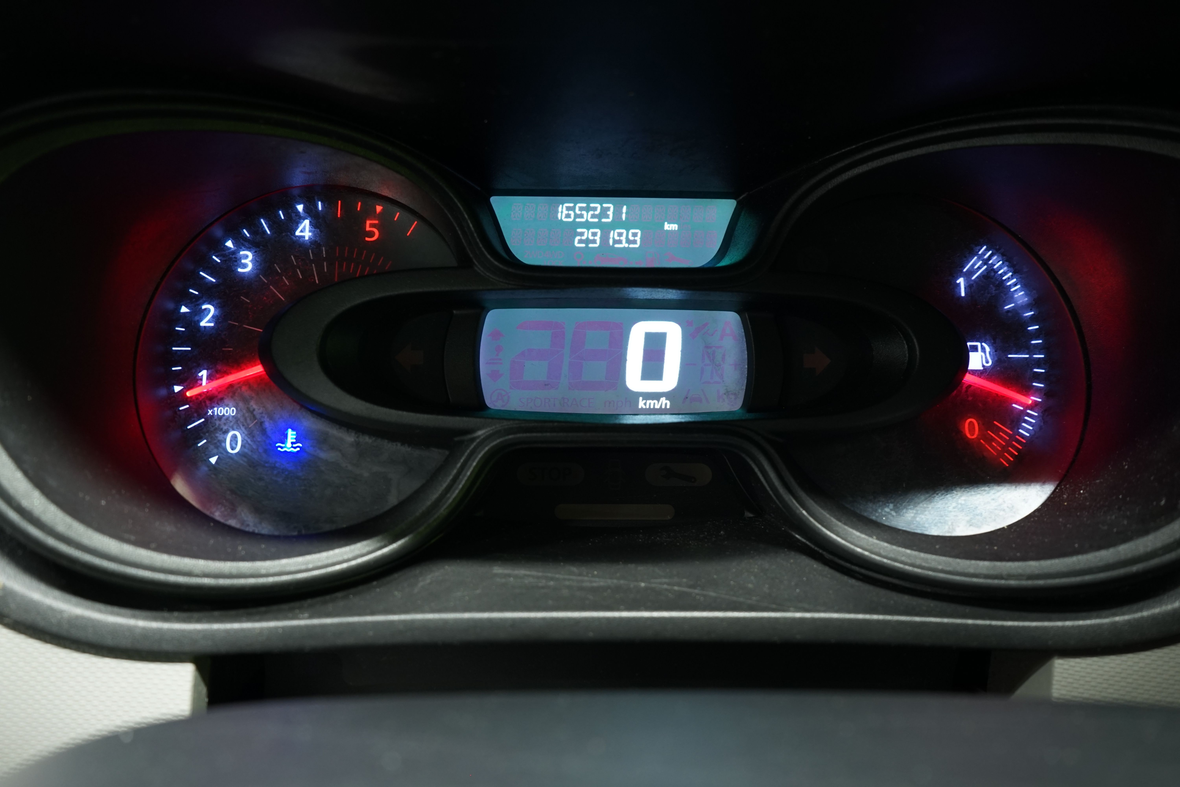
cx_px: 590
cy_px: 394
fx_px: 918
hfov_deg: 65.5
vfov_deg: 46.4
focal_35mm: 28
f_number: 6.3
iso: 800
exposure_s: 1/3
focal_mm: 28
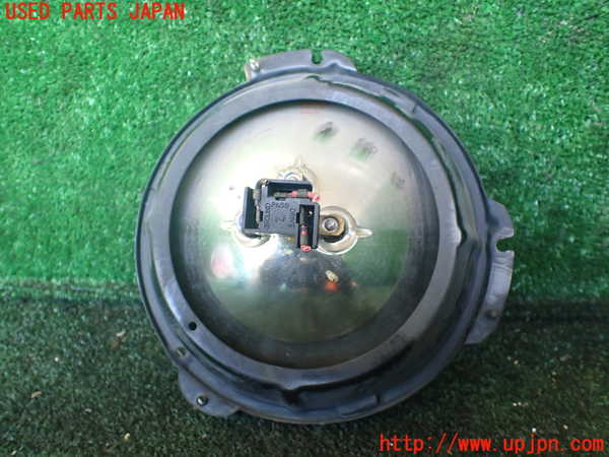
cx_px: 304
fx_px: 528
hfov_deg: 60.0
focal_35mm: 30
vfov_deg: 46.8
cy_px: 228
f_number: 2.3
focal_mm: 5.4
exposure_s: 1/125
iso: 400
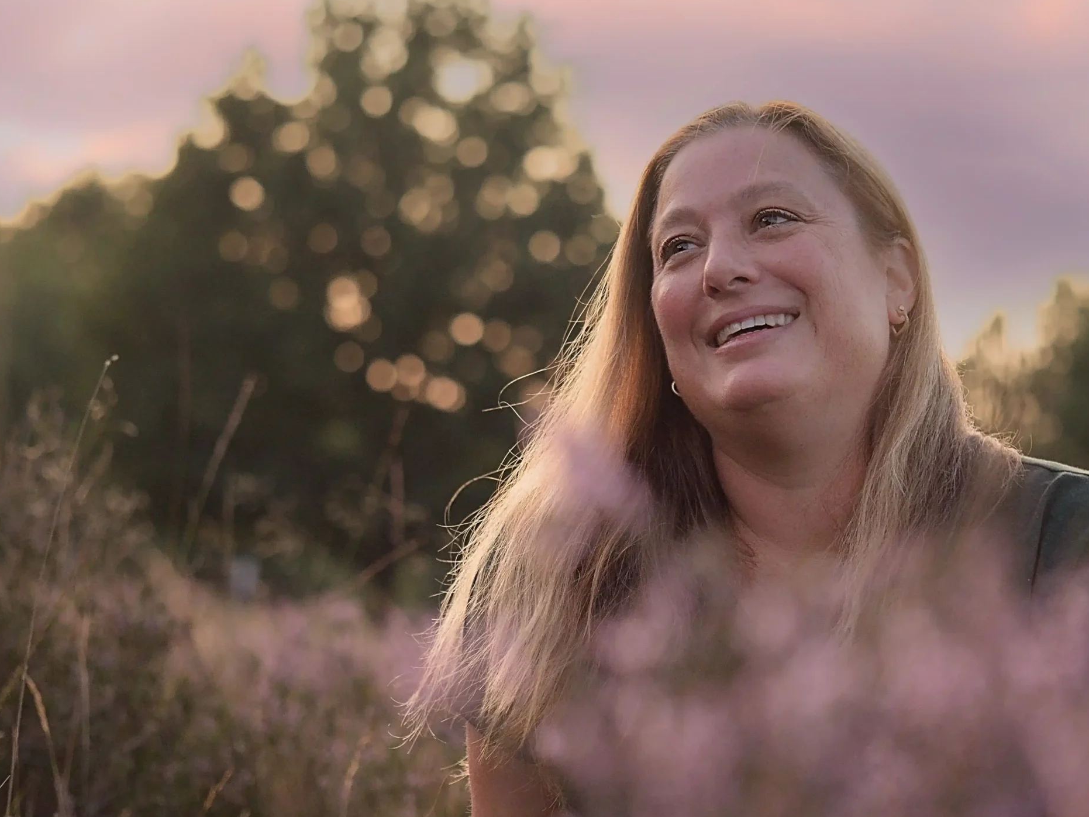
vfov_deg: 9.0
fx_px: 5190
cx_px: 544
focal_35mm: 165
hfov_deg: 12.0
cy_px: 465
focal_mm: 60
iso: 500
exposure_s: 1/80
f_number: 2.8
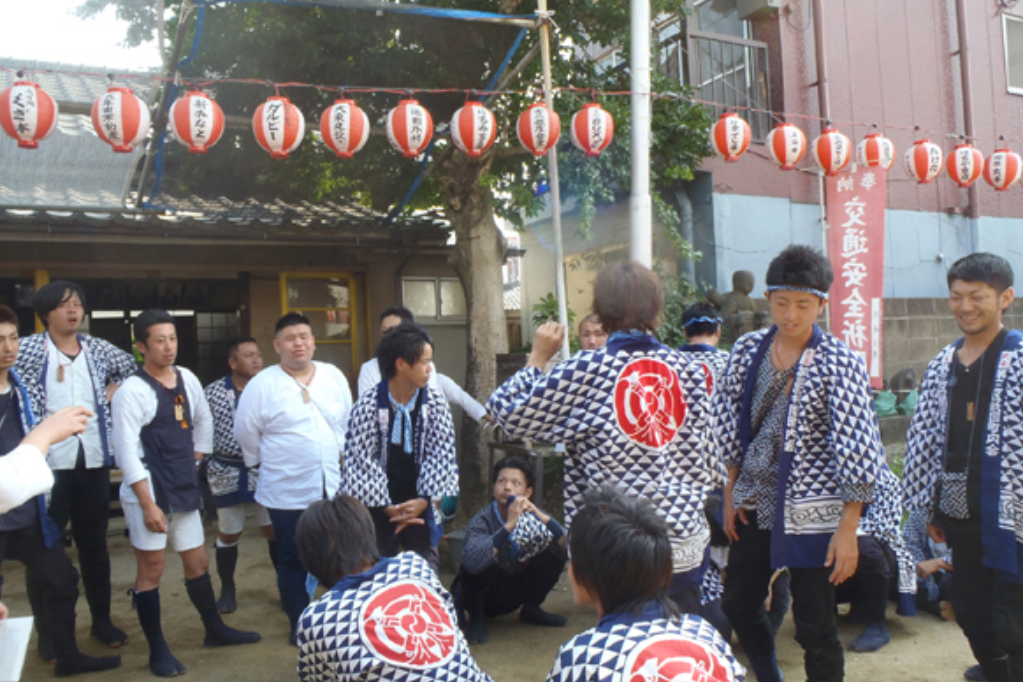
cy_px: 337
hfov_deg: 61.9
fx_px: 852
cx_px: 520
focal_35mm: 30
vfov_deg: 43.6
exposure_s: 1/100
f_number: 3.9
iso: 80
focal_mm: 5
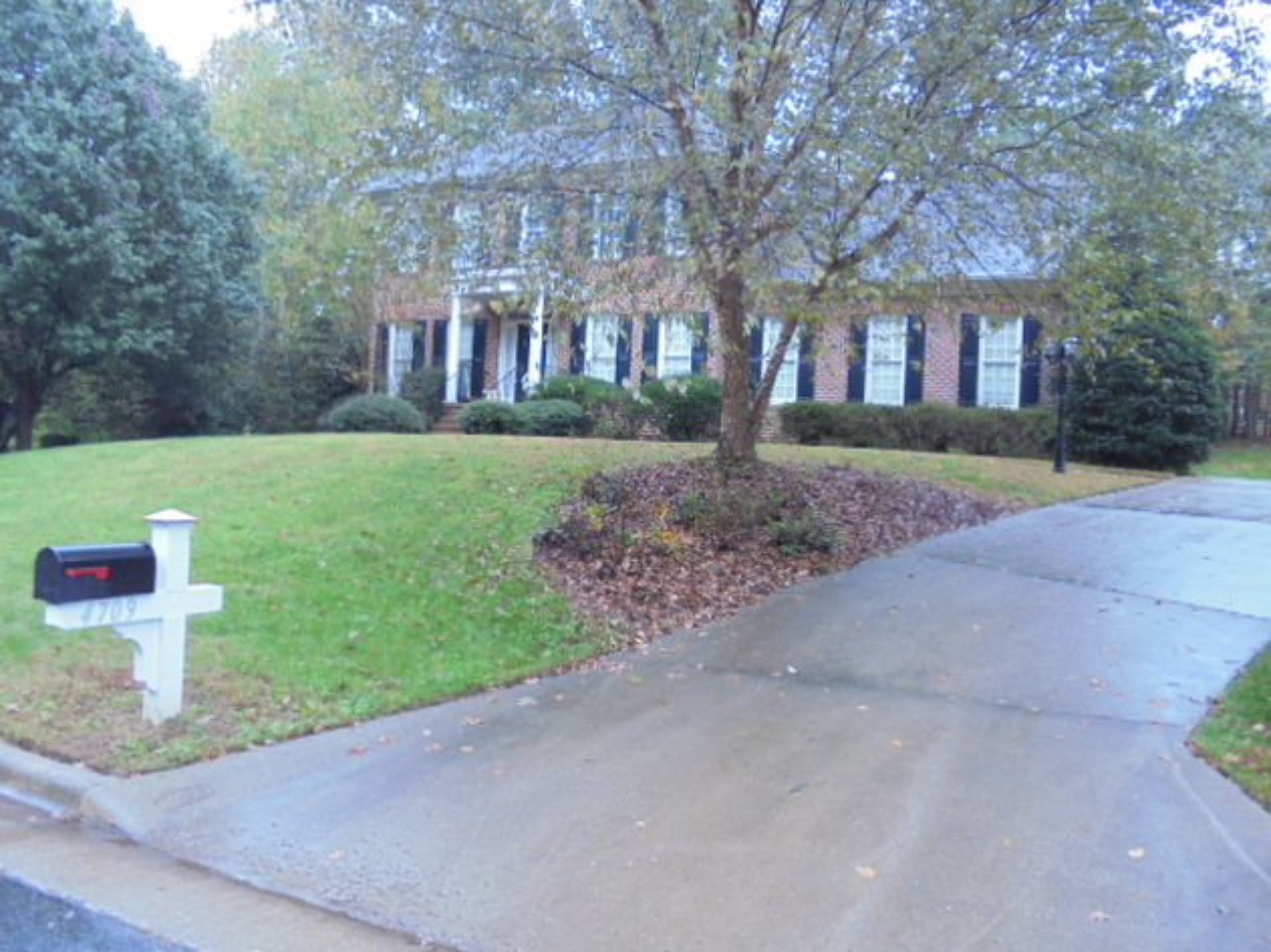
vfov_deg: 53.0
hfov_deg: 67.3
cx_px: 636
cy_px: 476
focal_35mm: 26
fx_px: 954
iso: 100
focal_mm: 4.6
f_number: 3.5
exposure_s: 1/30
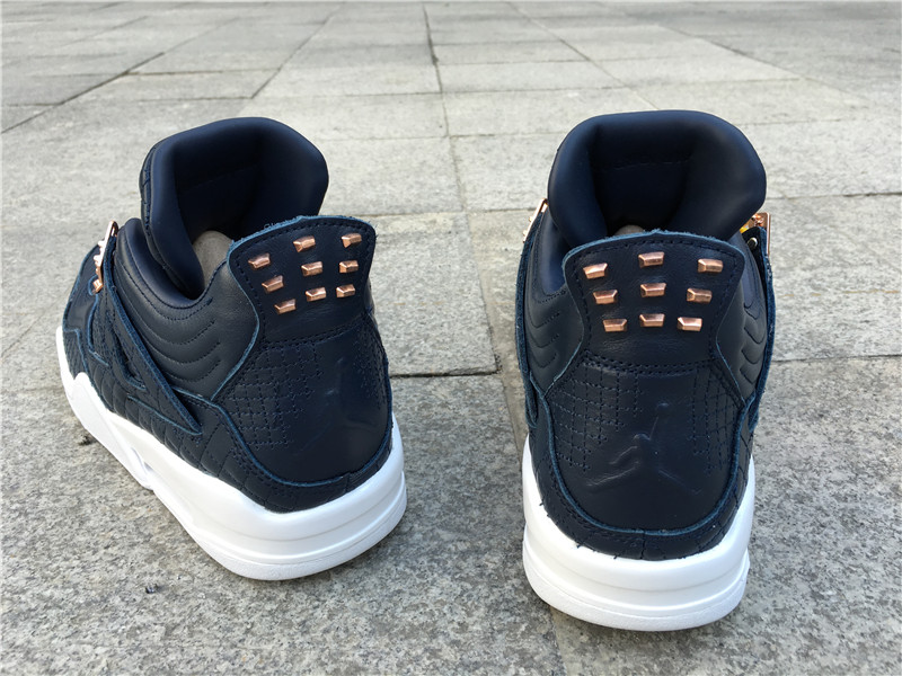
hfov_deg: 61.7
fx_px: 756
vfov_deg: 48.2
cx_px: 451
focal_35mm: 29
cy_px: 338
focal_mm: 4.15
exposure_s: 1/122
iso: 25
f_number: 2.2
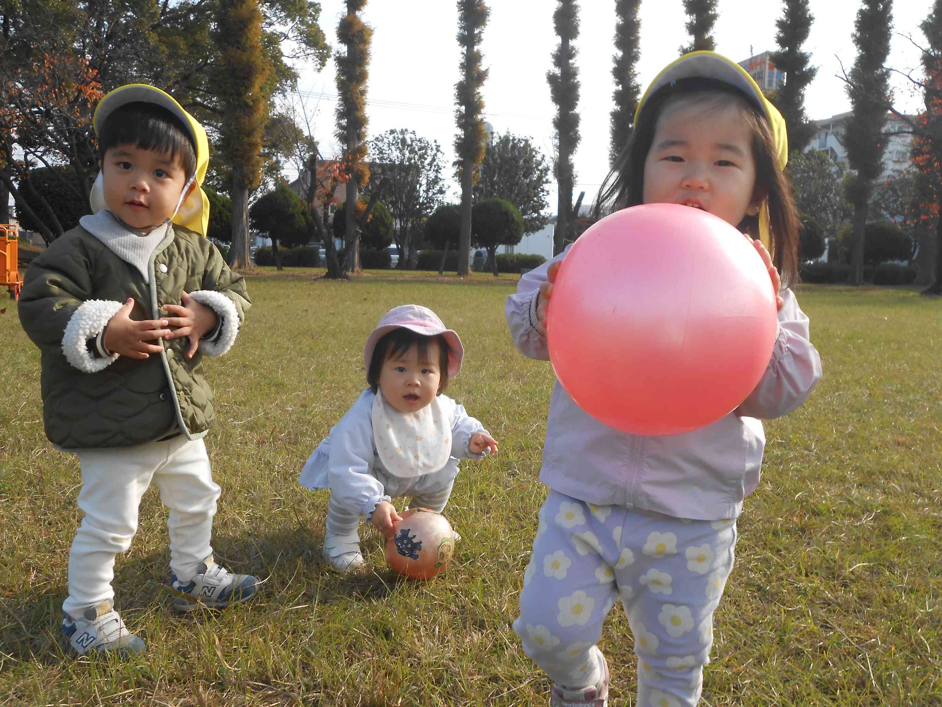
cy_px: 354
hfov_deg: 54.0
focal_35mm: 34
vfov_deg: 41.8
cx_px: 471
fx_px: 925
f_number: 3.9
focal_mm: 6
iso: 80
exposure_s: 1/320
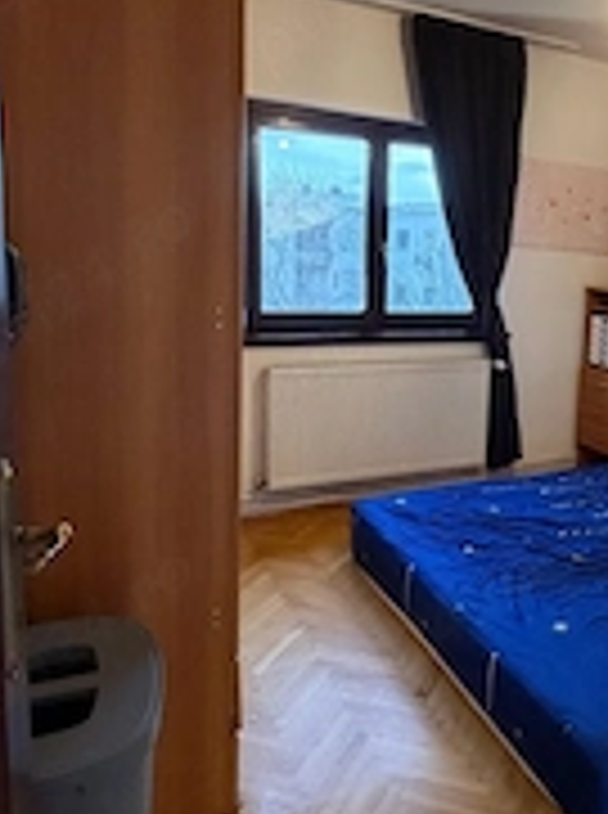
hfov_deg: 43.2
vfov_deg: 58.3
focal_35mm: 31
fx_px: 729
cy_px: 364
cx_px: 486
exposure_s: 1/60
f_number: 2.2
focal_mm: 2.22
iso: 400
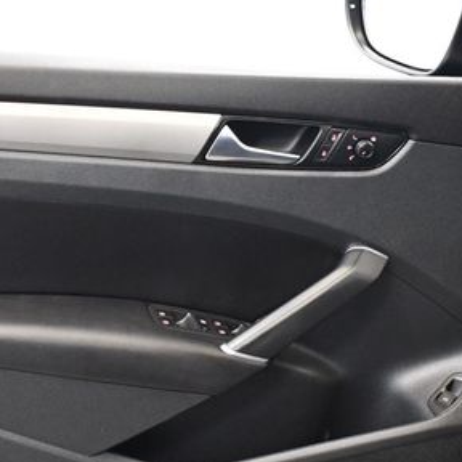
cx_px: 152
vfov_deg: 25.2
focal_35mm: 68
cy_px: 303
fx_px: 1027
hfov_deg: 25.2
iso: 3200
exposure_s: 1/80
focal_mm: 18
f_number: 3.5
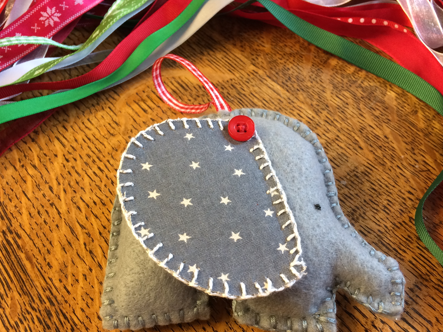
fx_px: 486
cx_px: 220
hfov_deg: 49.0
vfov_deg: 37.6
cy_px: 197
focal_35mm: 38
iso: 160
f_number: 2.2
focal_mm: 4.15
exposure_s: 1/33
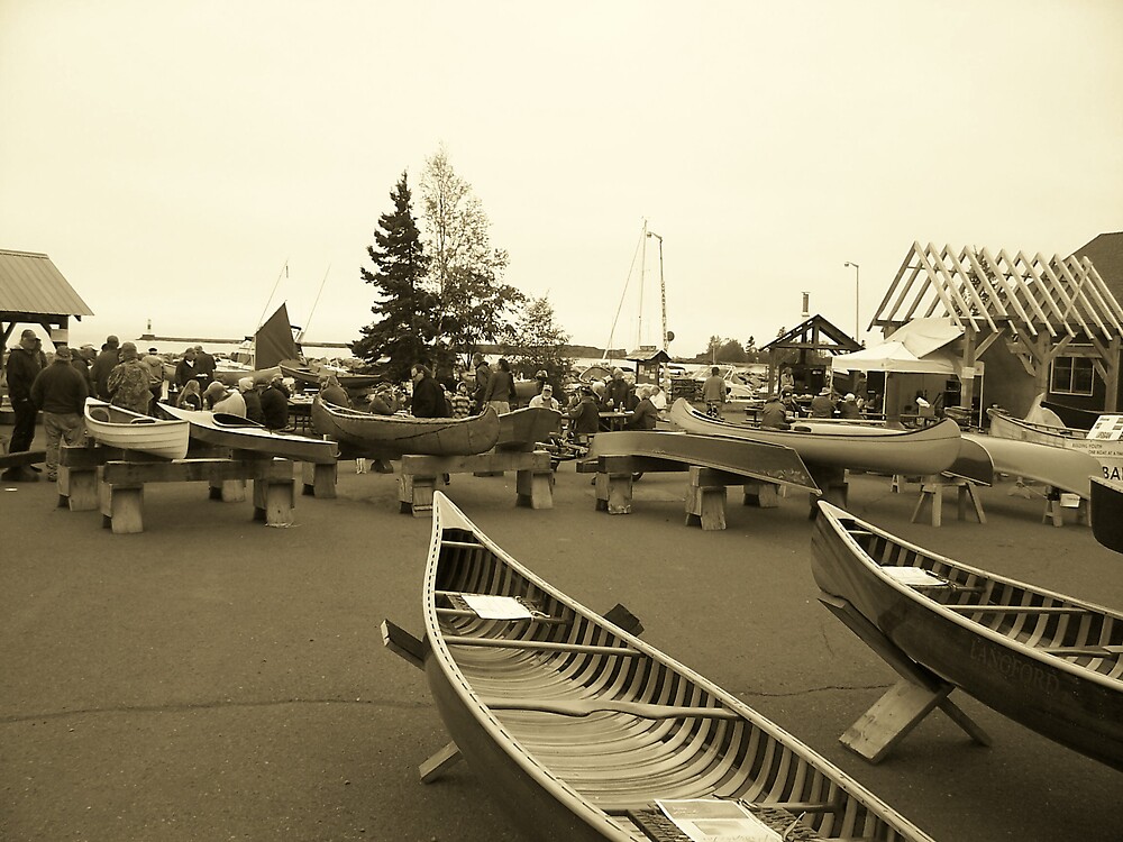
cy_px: 421
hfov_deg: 54.0
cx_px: 562
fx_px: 1103
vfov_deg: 41.8
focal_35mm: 34
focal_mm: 5.6
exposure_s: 1/350
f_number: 2.7
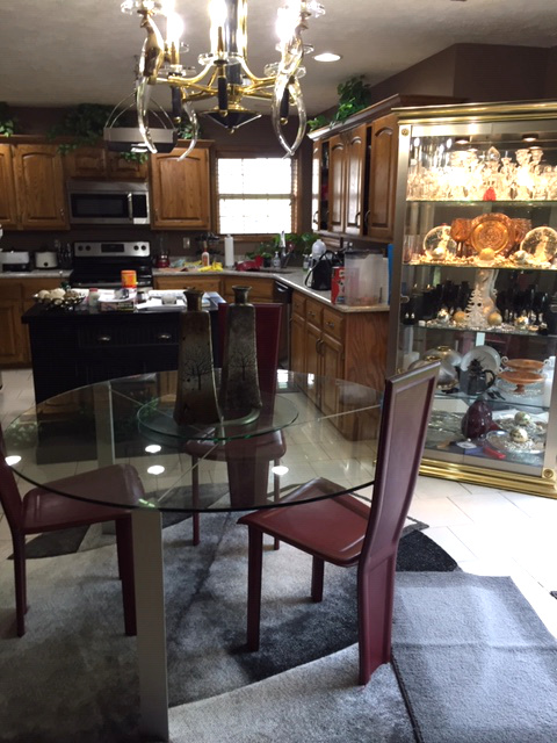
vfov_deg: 61.7
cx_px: 278
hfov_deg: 48.2
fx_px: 622
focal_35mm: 29
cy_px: 372
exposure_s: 1/30
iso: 80
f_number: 2.2
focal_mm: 4.15
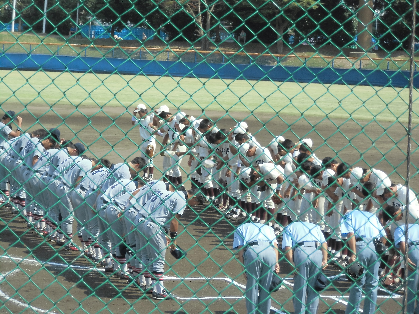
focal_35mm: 151
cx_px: 210
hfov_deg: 13.1
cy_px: 157
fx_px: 1828
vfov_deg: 9.8
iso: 64
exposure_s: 1/200
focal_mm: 26.72
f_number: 5.7
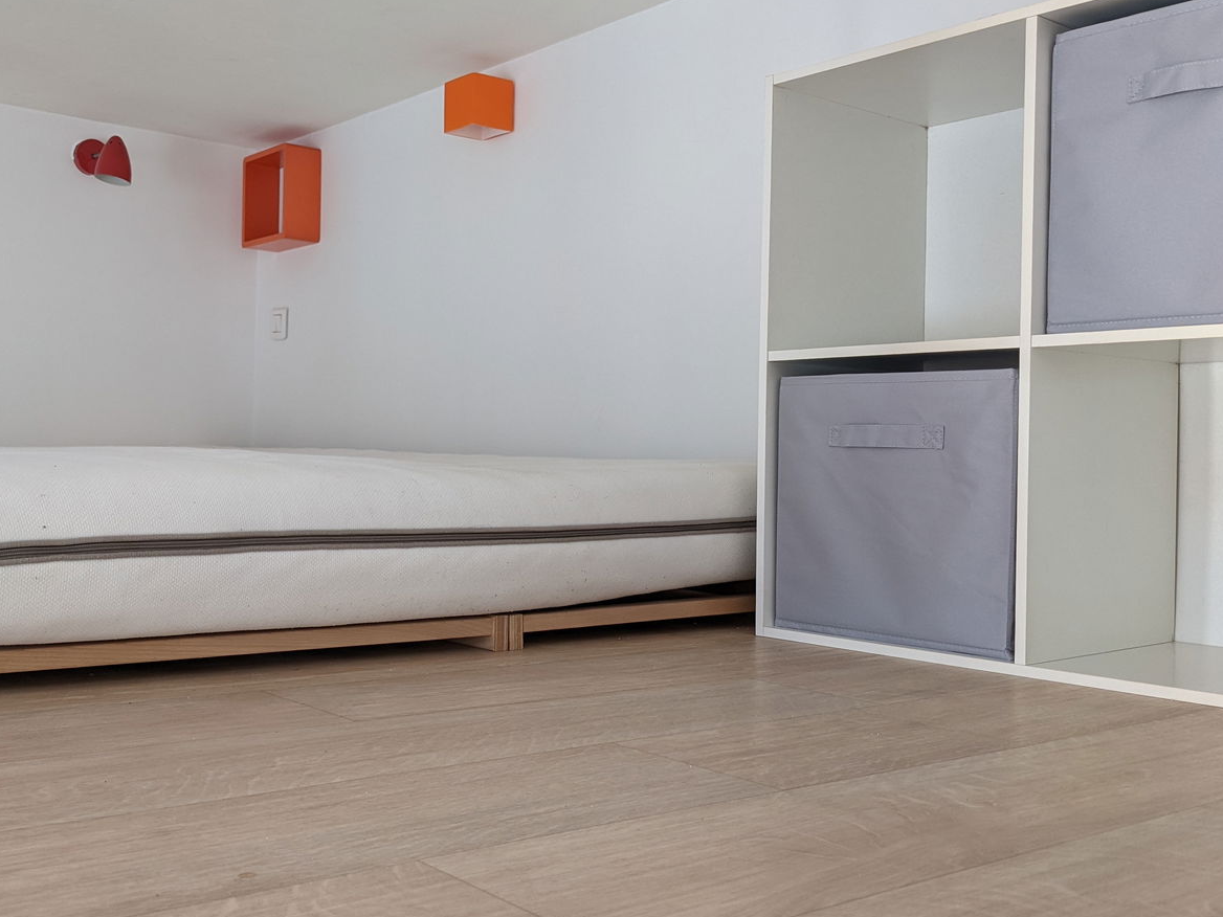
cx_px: 464
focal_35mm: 37
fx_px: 1307
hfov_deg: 49.7
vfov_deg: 38.7
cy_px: 472
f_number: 1.73
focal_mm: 4.38
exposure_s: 1/40
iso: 70
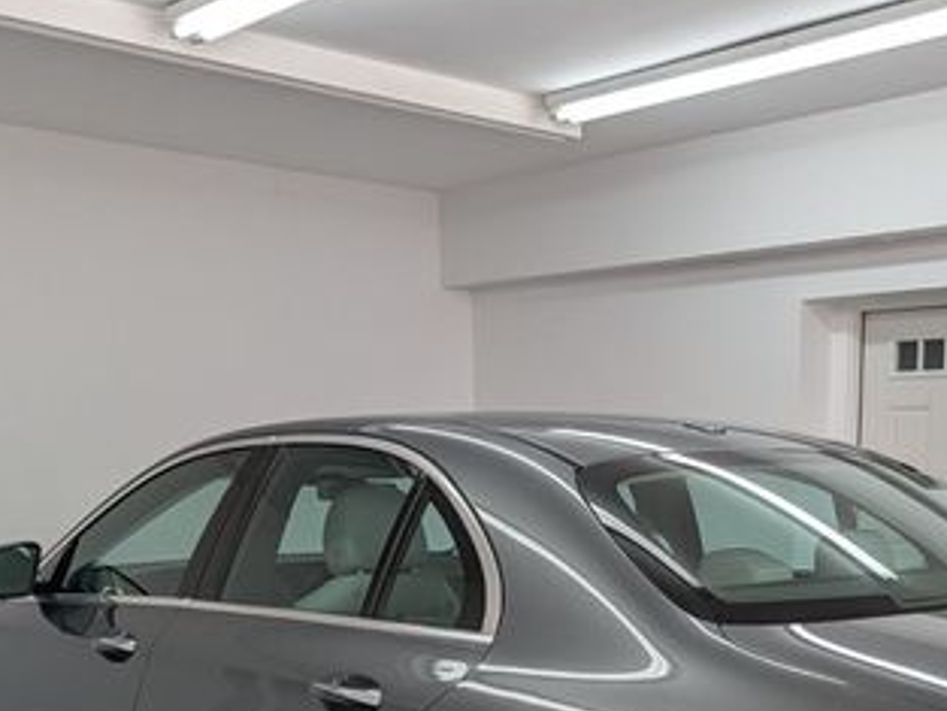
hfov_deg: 38.3
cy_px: 684
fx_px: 1341
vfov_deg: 28.2
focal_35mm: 49
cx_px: 663
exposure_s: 1/60
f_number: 1.68
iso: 19
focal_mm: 6.9
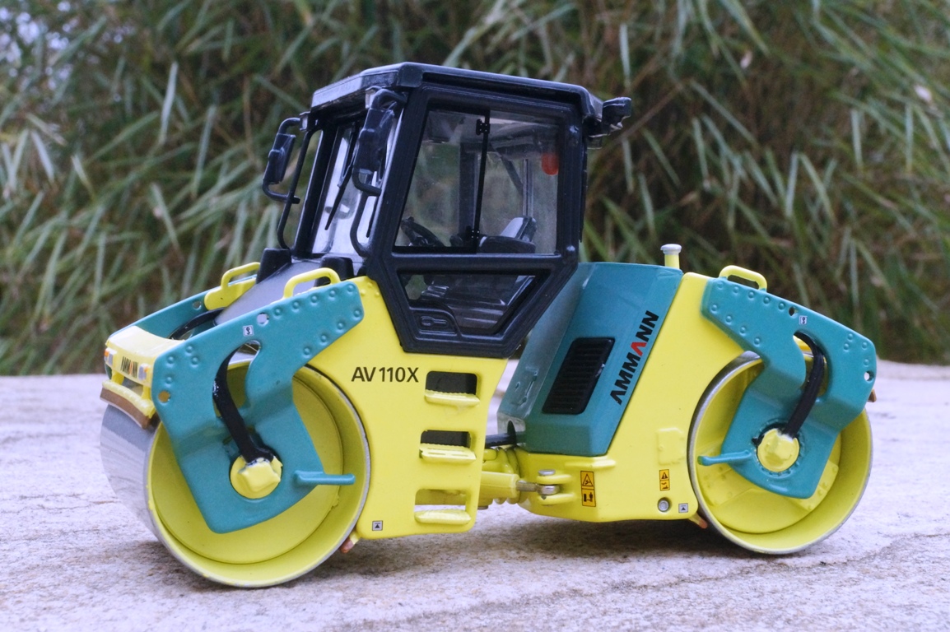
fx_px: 1385
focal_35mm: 52
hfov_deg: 37.9
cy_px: 316
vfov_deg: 25.7
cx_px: 475
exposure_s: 1/60
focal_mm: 35
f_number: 25
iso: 2000
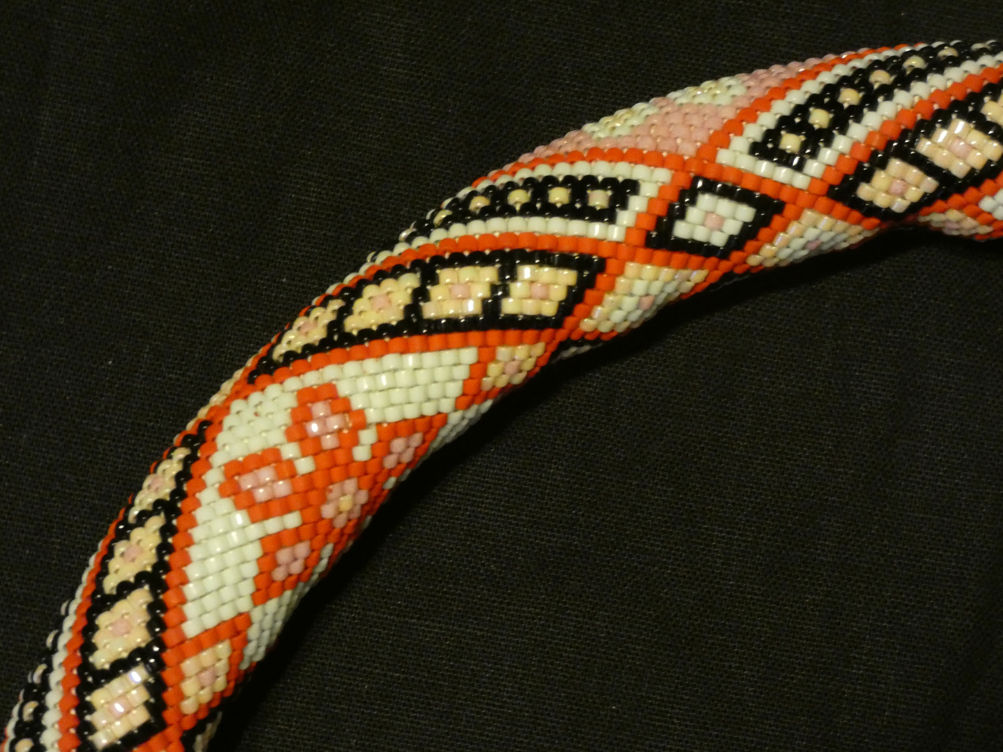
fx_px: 4172
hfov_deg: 13.7
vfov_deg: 10.3
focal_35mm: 144
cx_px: 502
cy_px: 376
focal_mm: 25.8
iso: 1600
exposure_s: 1/10
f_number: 5.3
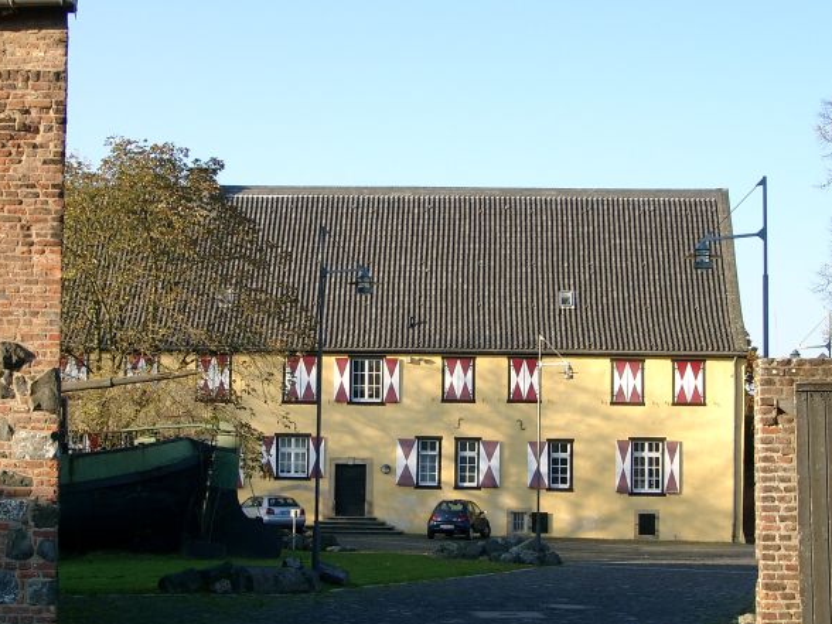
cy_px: 323
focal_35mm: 68
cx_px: 355
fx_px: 1634
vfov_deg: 21.6
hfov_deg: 28.5
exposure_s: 1/219
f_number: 4
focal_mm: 10.4
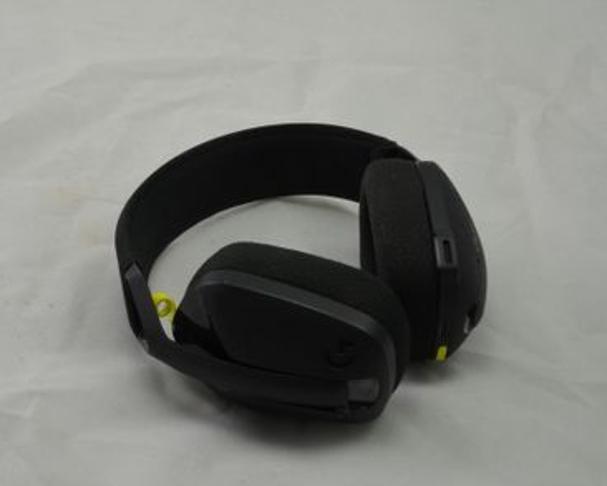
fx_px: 1240
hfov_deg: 27.5
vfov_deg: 22.2
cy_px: 242
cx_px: 265
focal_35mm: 69
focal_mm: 40
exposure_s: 1/1.6
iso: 100
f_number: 20
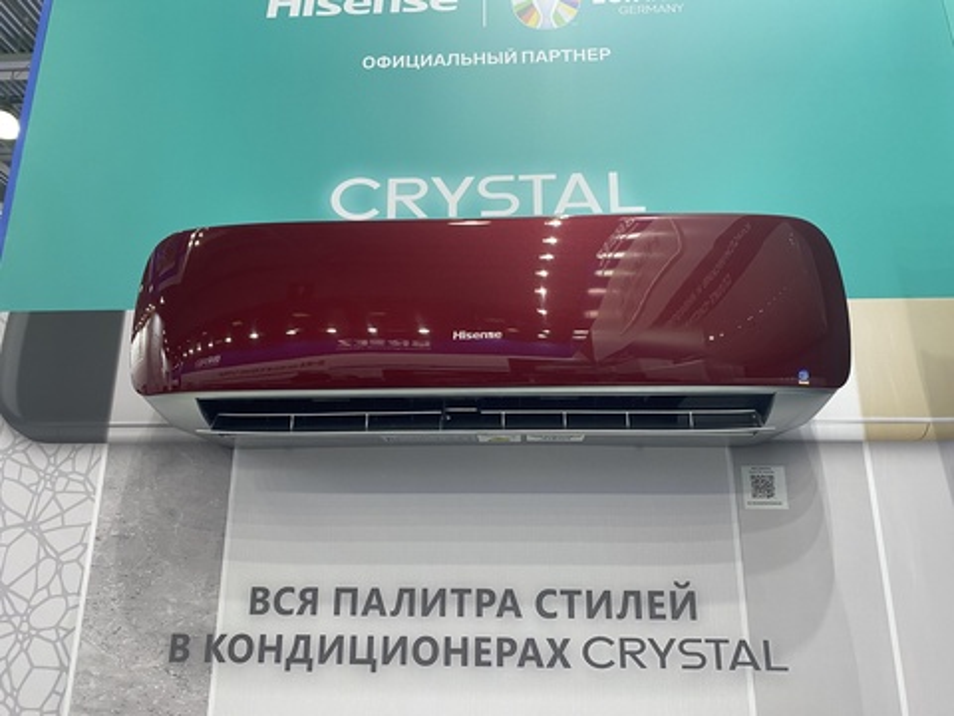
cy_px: 358
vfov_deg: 53.1
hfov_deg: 67.3
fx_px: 717
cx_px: 477
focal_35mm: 26
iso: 64
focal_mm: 4.25
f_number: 1.8
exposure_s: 1/50
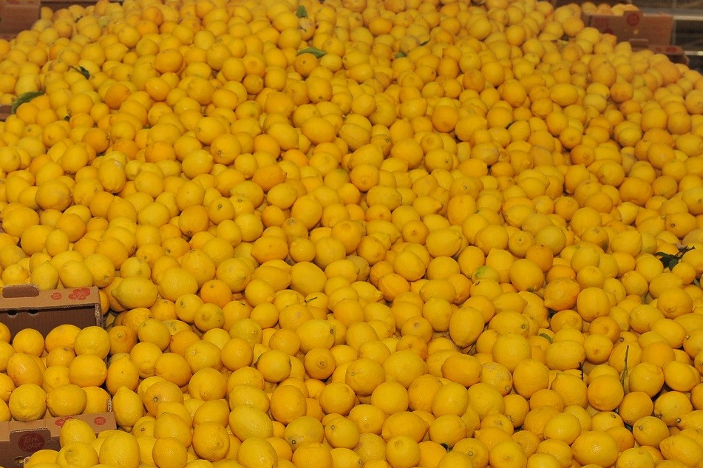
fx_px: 1659
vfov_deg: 16.1
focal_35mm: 85
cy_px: 237
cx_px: 129
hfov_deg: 23.5
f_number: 5.6
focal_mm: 38
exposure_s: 1/160
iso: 800
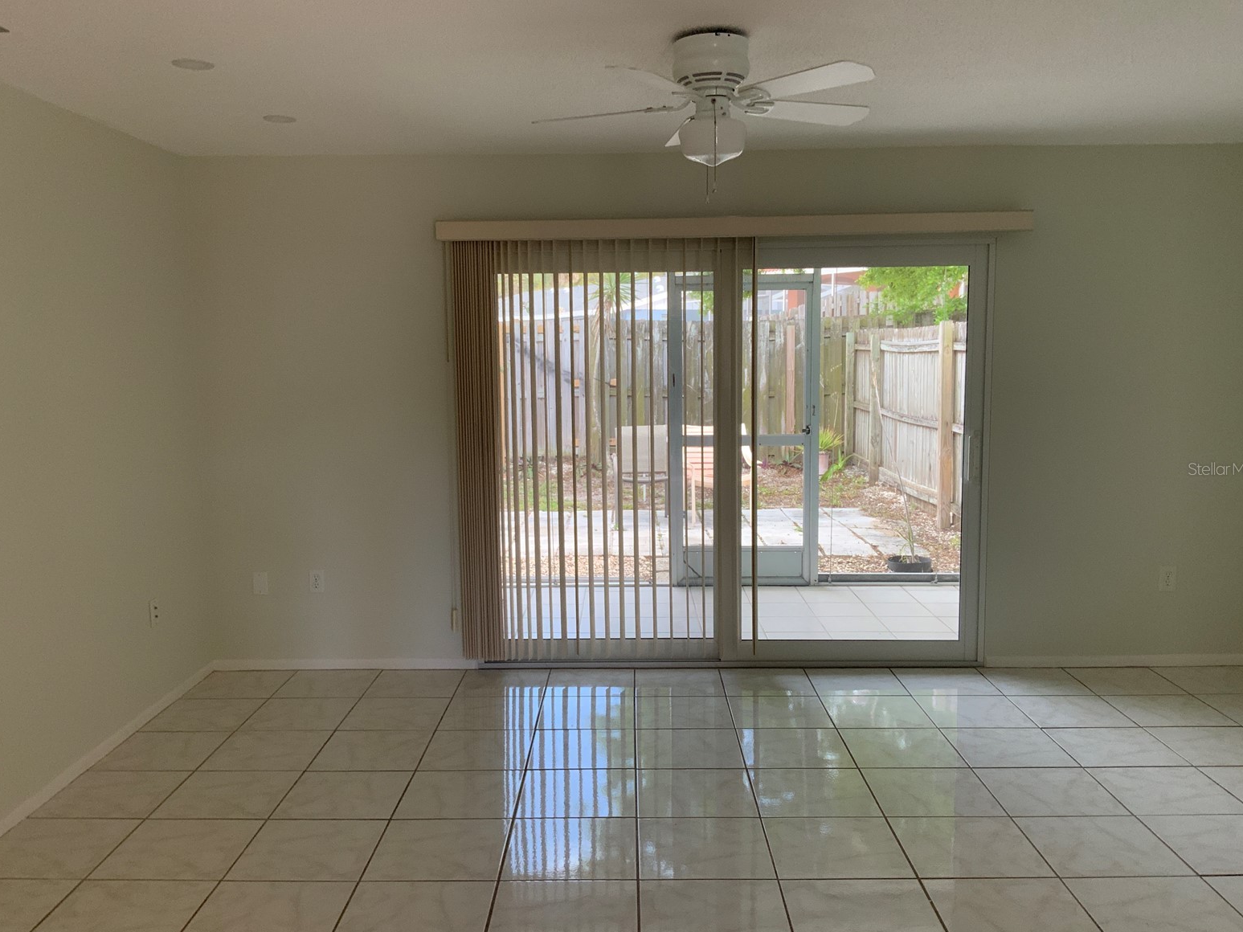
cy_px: 468
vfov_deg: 46.8
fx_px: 1077
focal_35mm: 30
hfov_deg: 60.0
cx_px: 621
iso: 100
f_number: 1.8
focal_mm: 3
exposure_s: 1/60
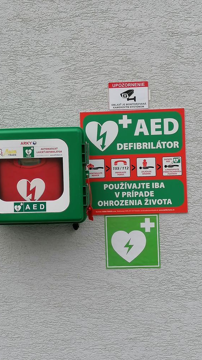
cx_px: 74
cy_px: 180
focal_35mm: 59
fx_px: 562
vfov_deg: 35.4
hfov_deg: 20.3
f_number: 1.8
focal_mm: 4.75
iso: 50
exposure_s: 1/866
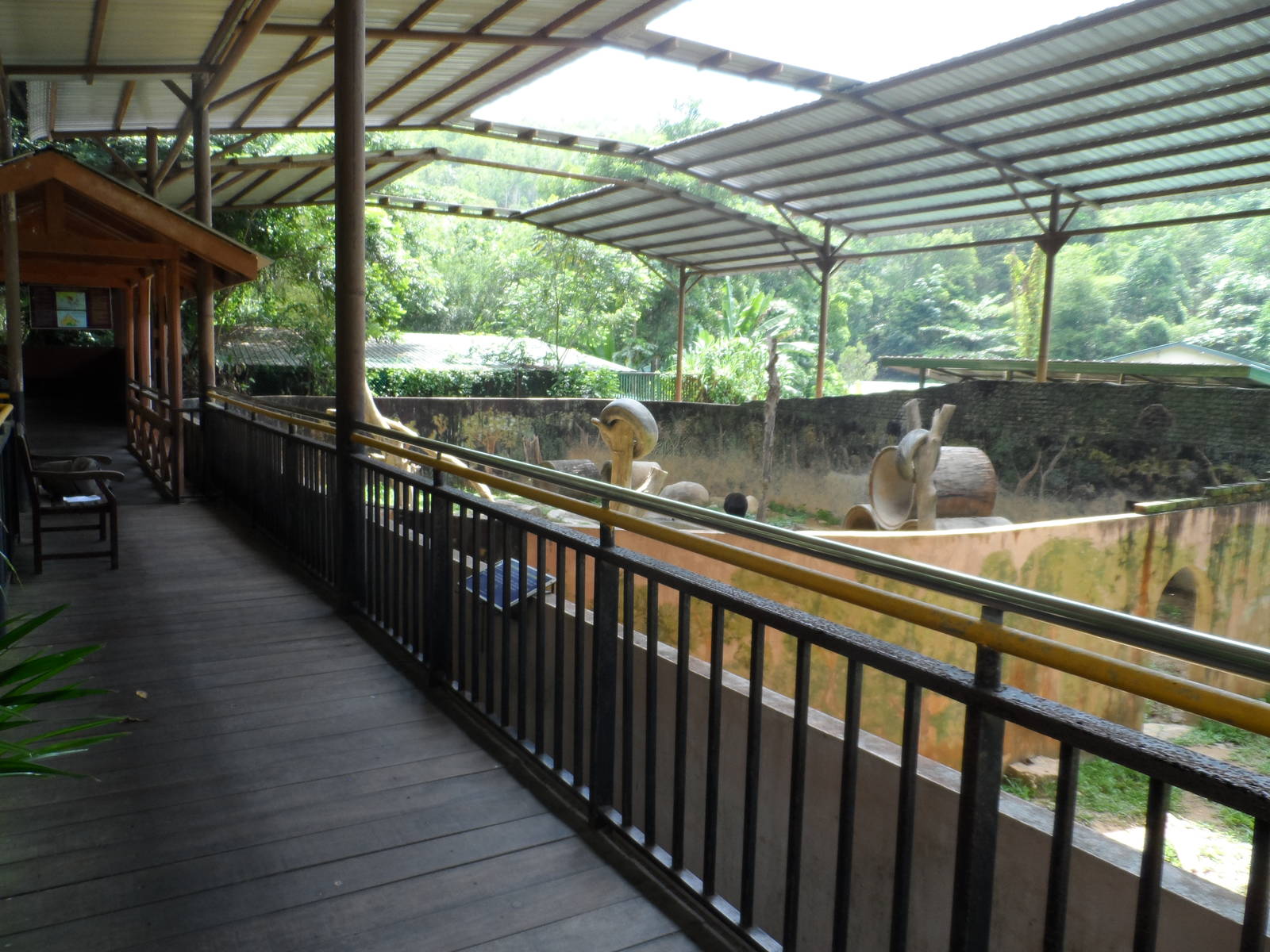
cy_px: 476
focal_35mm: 24
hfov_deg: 71.6
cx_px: 635
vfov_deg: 56.8
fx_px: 881
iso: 80
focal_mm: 4
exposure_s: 1/90
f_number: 3.2
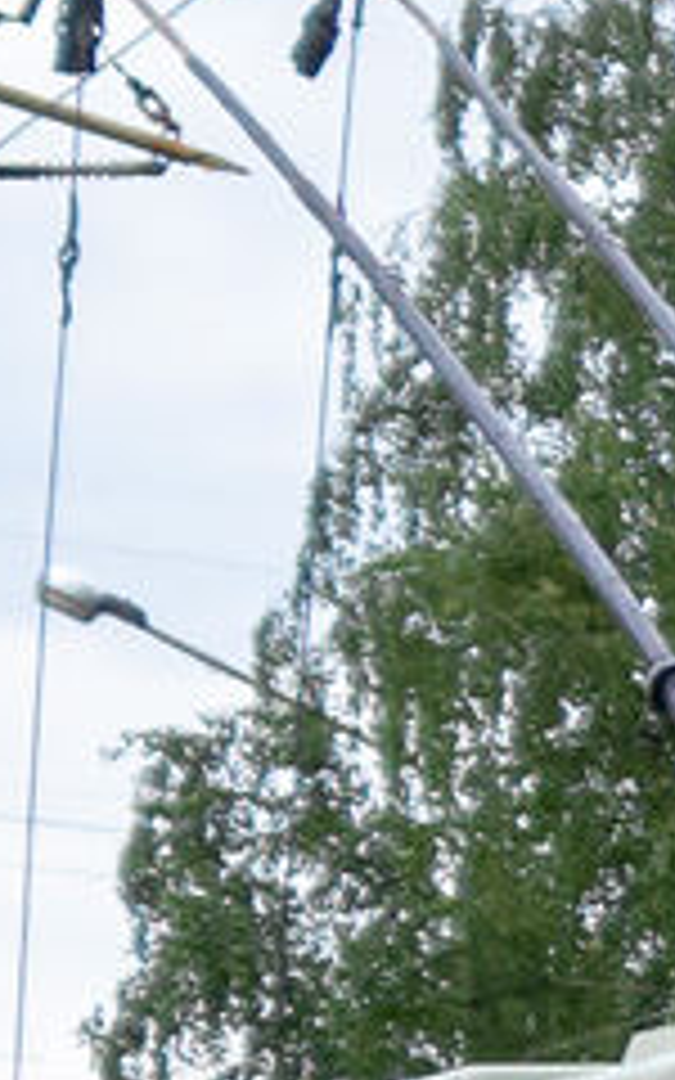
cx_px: 1485
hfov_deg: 5.1
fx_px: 7358
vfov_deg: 8.3
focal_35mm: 250
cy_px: 1264
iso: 200
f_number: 4
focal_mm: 18.23
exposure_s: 1/640
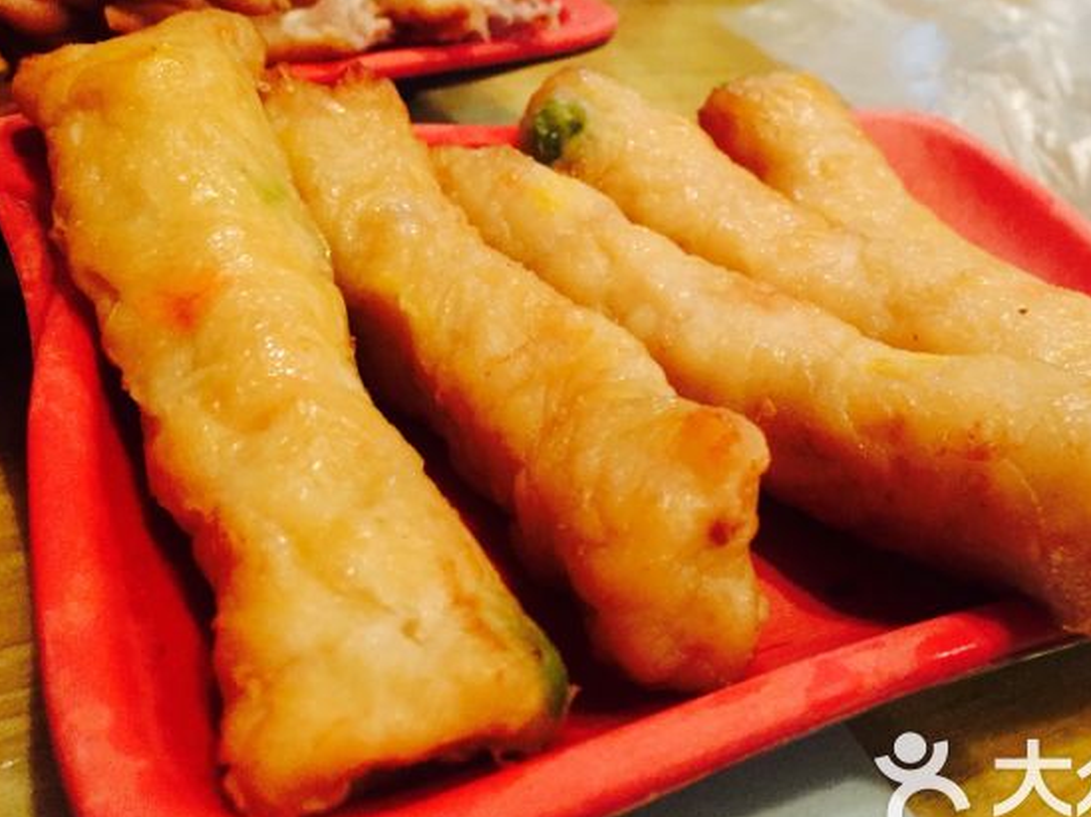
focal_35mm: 37
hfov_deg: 49.7
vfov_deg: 38.6
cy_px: 361
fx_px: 1165
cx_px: 678
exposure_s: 1/17
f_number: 2.2
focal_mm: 4.15
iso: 500
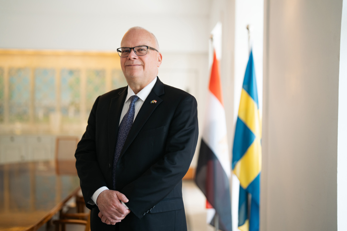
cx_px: 174
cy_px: 116
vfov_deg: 27.0
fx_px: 482
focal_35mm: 50
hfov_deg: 39.6
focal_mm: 50
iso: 320
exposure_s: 1/125
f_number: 1.4
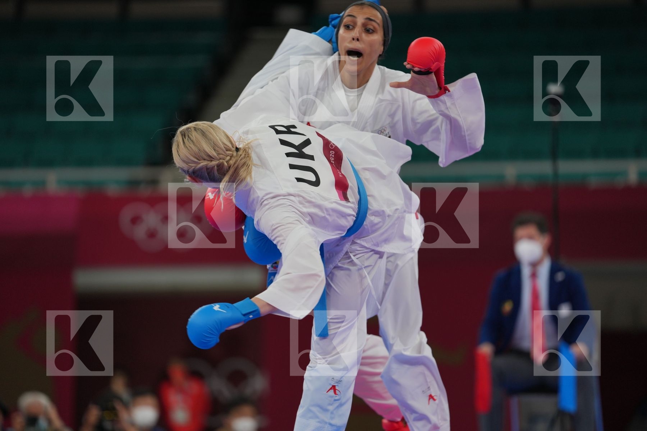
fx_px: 3594
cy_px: 216
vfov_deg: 6.9
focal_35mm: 200
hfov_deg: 10.3
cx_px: 324
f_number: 2.8
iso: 400
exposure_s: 1/1000
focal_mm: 200
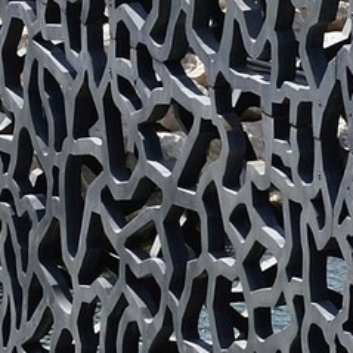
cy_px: 1434
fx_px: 5123
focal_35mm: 444
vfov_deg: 3.7
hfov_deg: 3.9
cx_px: -295
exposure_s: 1/250
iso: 200
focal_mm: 52
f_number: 13
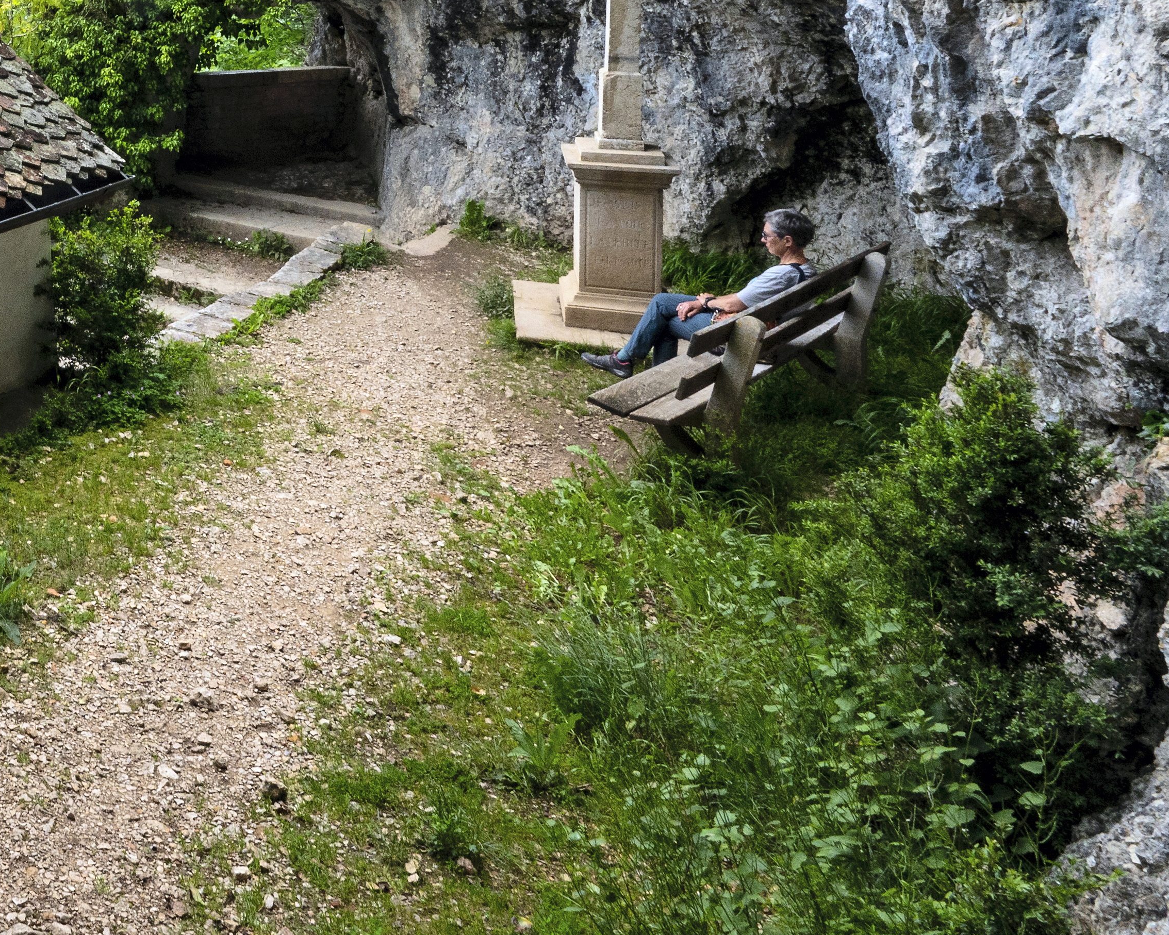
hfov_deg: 40.7
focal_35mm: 35
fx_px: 1211
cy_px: -54
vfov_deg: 36.7
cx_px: -139
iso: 800
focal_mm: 14
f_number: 22
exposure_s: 1/125
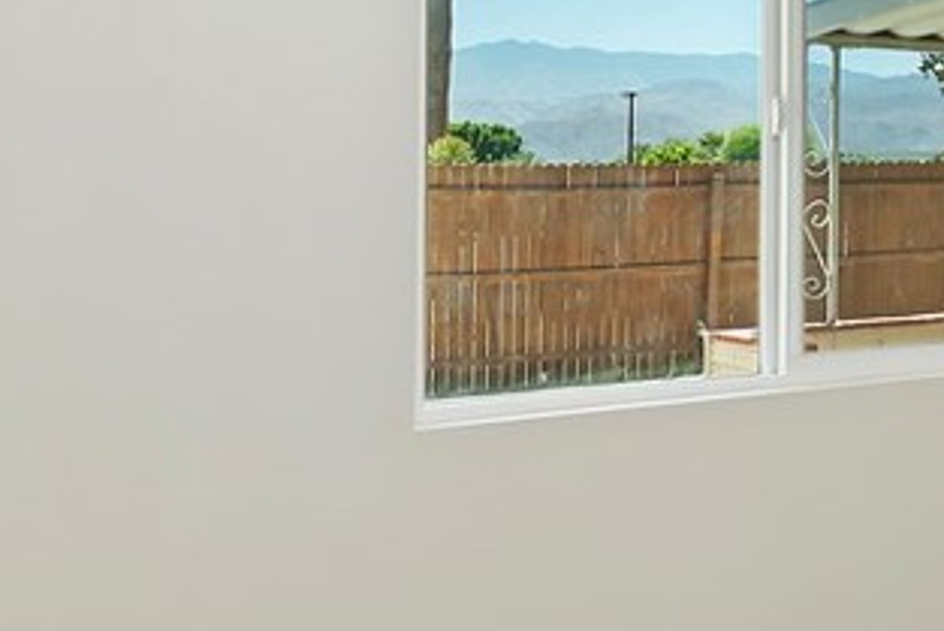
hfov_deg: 33.1
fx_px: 1285
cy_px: 189
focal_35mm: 49
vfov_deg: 27.3
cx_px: 1128
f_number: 8
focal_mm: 10
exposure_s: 1/30
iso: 110
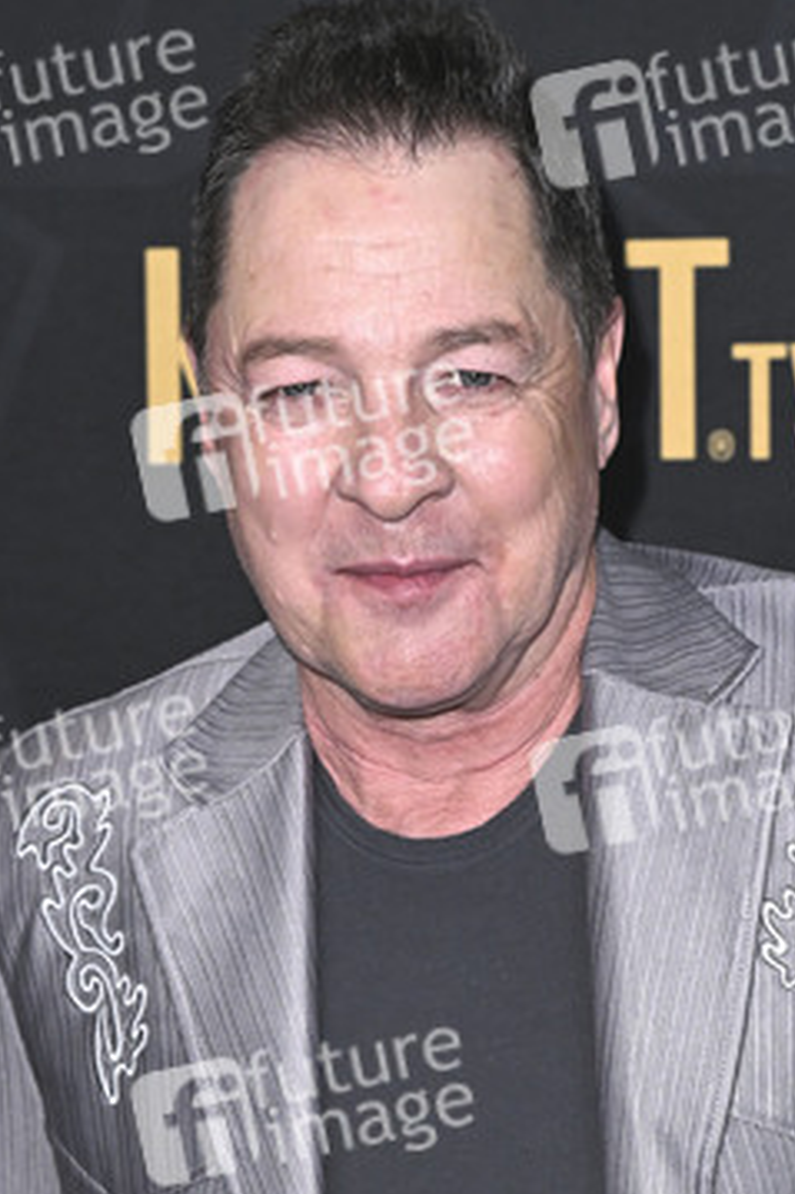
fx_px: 3879
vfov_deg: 17.5
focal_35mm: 117
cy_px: 609
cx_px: 399
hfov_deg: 11.7
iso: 2000
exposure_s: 1/320
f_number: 5.6
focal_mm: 70
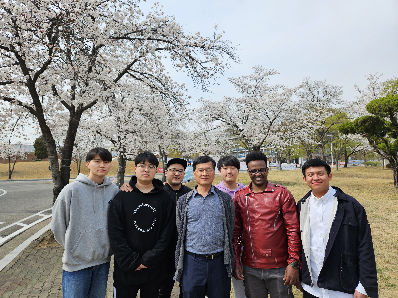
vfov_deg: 58.9
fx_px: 264
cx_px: 199
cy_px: 149
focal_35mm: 23
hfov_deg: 73.9
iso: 25
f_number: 1.8
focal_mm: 5.4
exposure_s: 1/1218
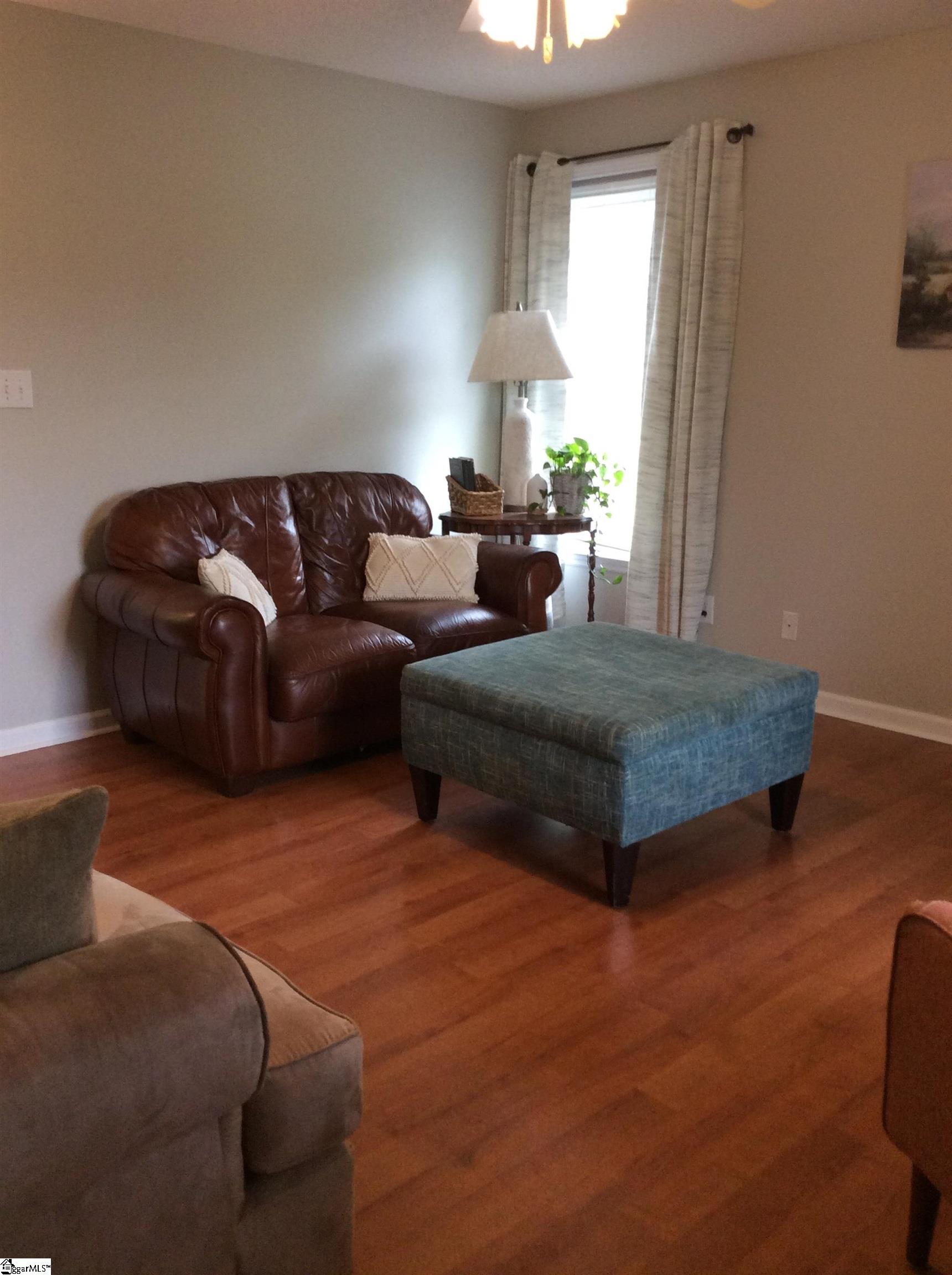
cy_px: 638
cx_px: 476
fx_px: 1214
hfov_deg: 42.8
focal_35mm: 33
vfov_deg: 55.4
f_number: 2.4
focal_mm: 3.3
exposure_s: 1/24
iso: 125
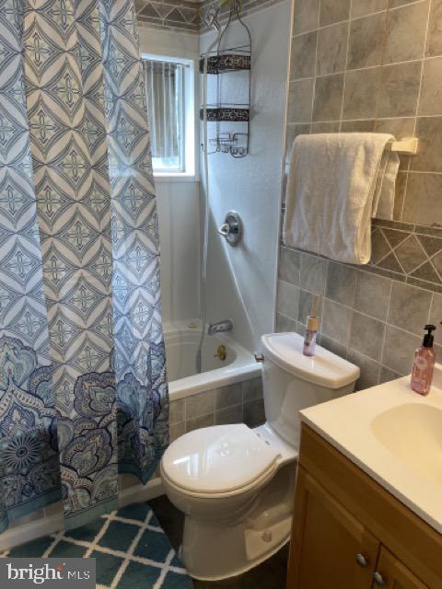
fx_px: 443
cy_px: 294
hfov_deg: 53.1
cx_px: 221
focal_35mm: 26
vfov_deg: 67.3
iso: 64
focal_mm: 5.1
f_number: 1.6
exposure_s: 1/120
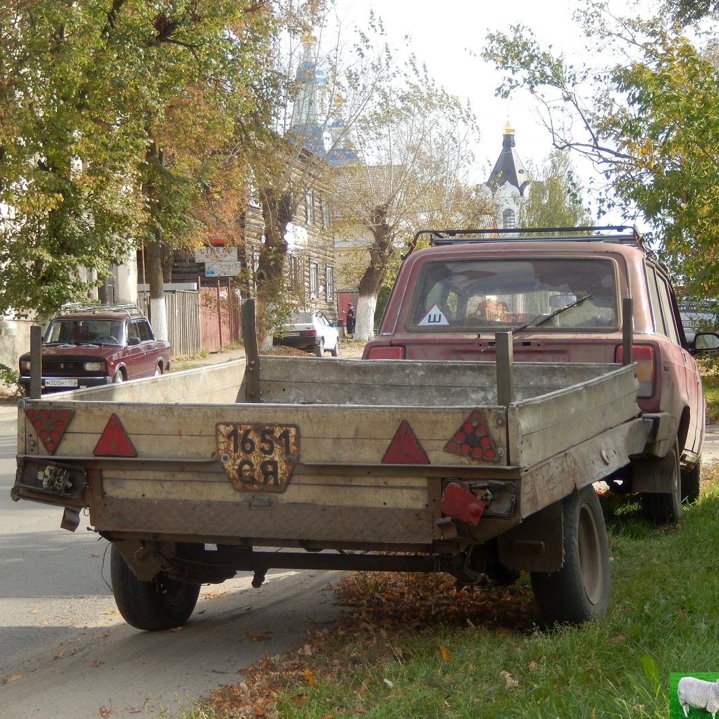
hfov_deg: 19.9
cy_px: 362
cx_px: 385
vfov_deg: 19.9
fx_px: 2044
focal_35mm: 87
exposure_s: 1/200
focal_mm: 13.1
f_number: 4.9
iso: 125
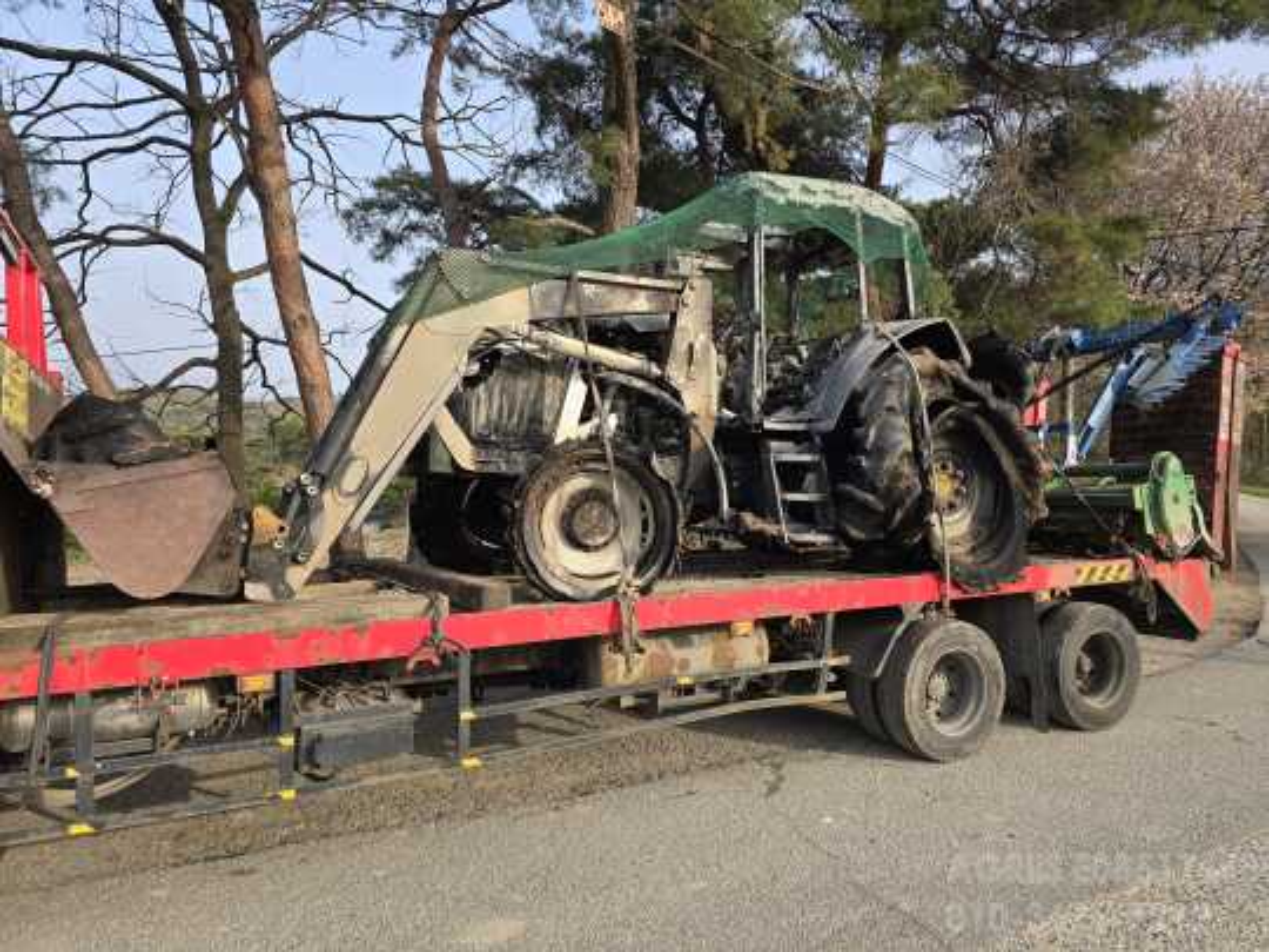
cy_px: 476
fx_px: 843
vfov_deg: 58.9
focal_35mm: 23
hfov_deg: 73.9
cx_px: 634
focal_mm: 6.3
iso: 12
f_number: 1.7
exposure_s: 1/245
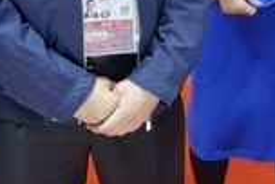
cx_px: 369
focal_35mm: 124
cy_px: -41
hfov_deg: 15.6
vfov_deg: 10.9
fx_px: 949
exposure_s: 1/160
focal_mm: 21
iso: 1000
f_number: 4
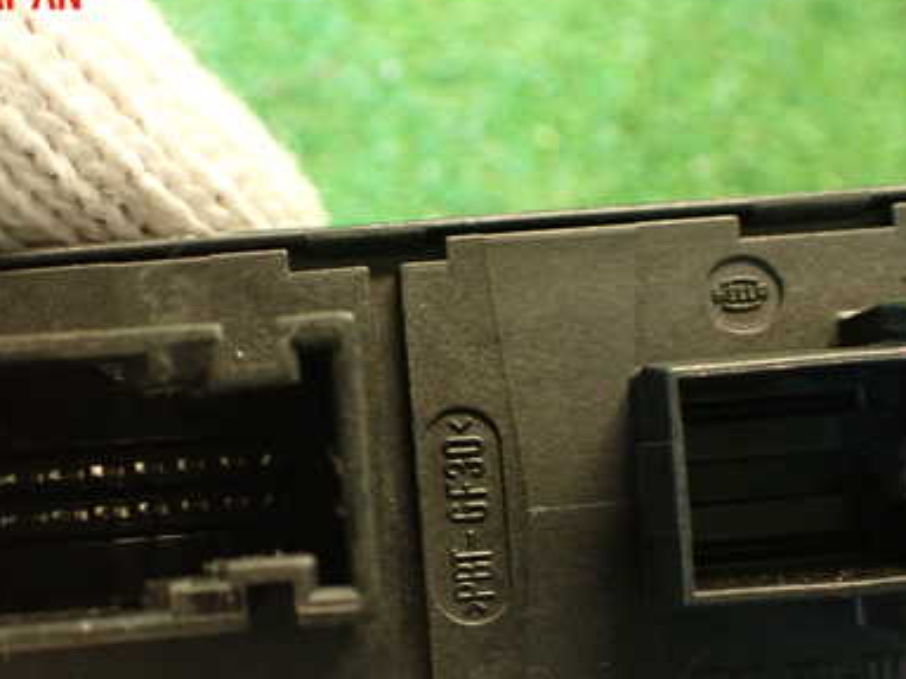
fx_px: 1309
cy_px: 495
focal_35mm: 50
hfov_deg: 38.0
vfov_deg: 28.7
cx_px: 361
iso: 800
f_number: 2.4
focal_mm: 5.79
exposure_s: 1/30
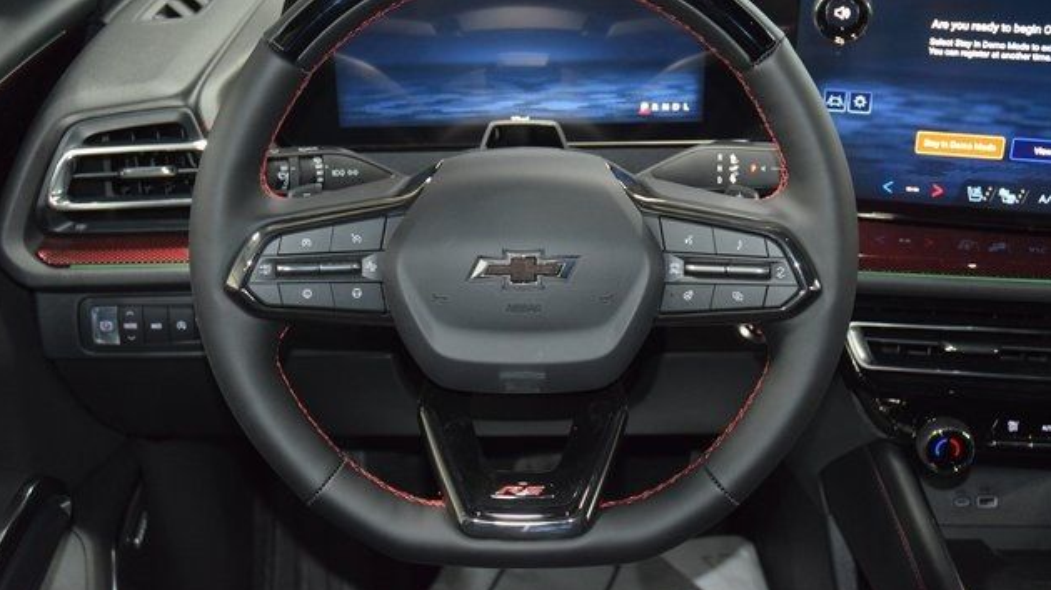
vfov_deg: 24.1
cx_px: 524
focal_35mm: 50
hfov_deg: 41.7
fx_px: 1380
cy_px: 248
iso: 2800
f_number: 4
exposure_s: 1/30
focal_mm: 31
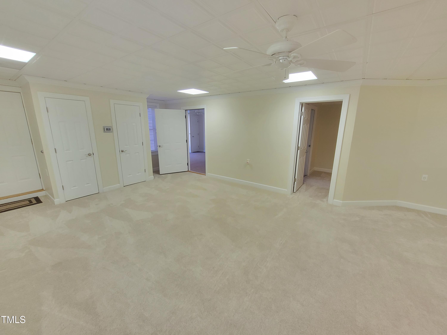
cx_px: 224
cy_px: 168
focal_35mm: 13
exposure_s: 1/30
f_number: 2.2
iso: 500
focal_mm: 2.2
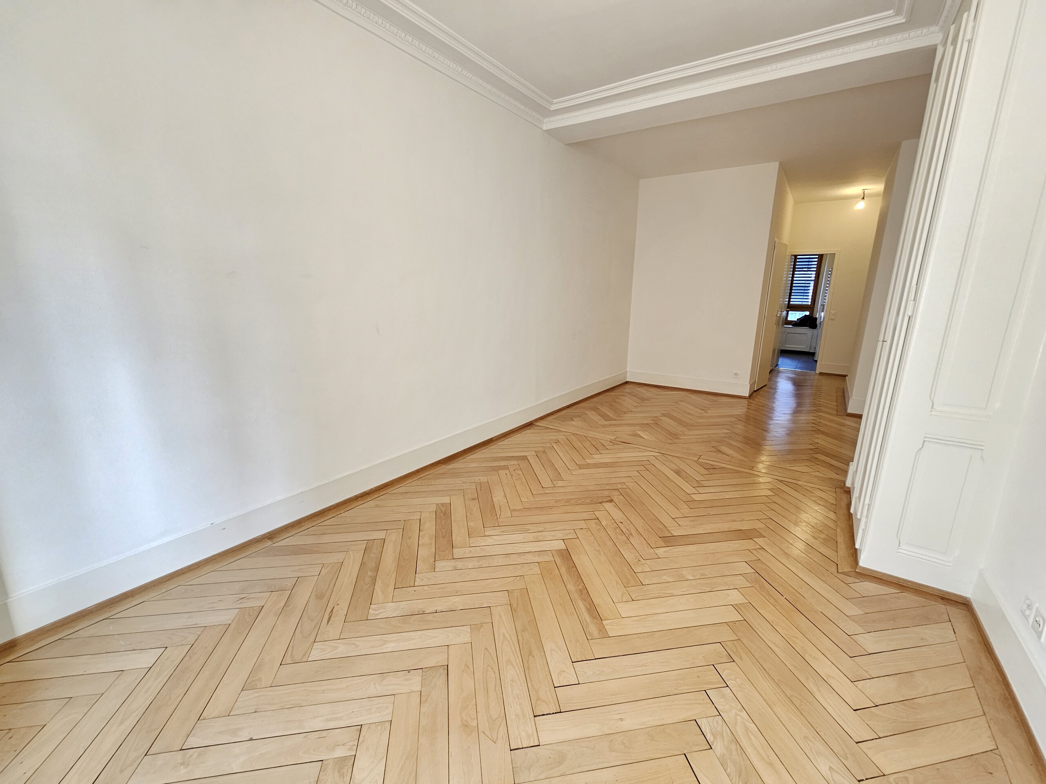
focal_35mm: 13
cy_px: 392
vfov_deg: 89.9
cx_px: 523
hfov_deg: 106.2
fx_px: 393
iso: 125
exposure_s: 1/50
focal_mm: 2.2
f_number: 2.2
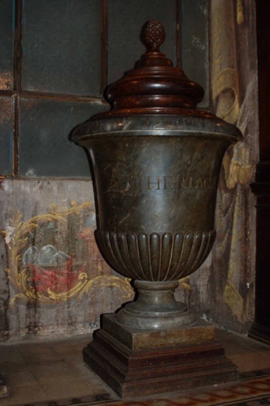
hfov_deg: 31.8
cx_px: 135
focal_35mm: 42
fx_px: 474
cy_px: 203
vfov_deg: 46.5
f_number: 2.8
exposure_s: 1/60
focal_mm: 28
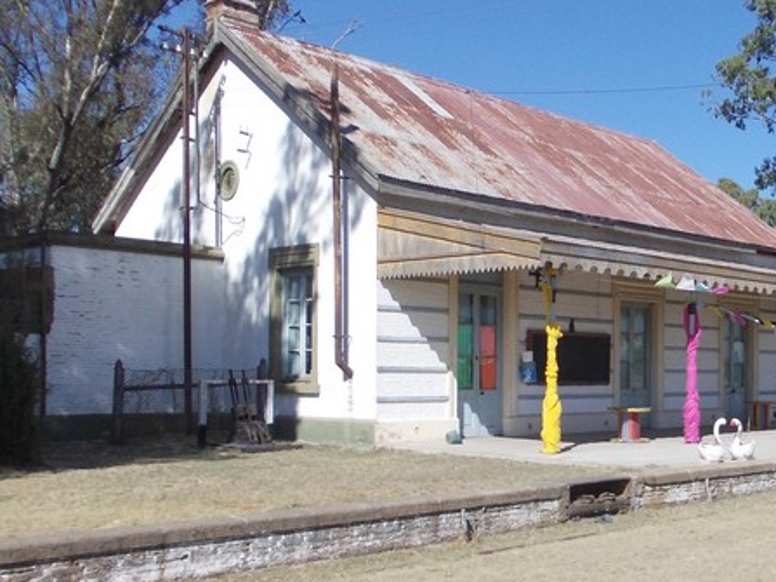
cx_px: 575
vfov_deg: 30.1
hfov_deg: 38.7
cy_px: 372
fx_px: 1076
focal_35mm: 48
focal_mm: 4
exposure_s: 1/400
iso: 80
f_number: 5.4
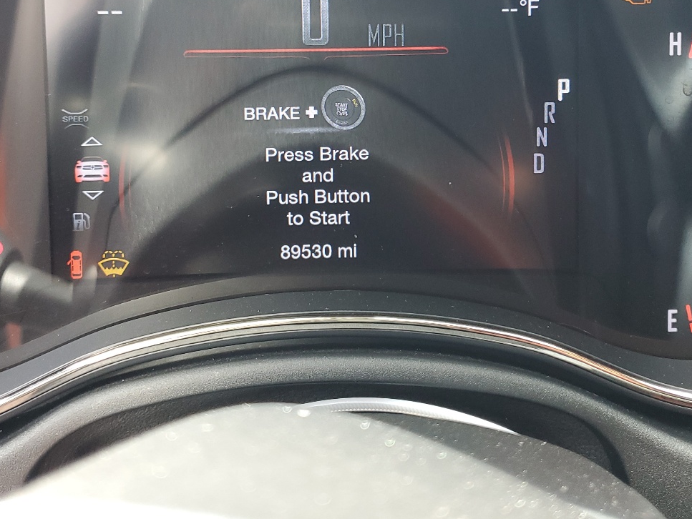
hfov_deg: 43.8
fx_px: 860
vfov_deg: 32.9
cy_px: 122
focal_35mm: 43
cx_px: 304
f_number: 1.5
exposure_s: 1/60.2
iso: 80
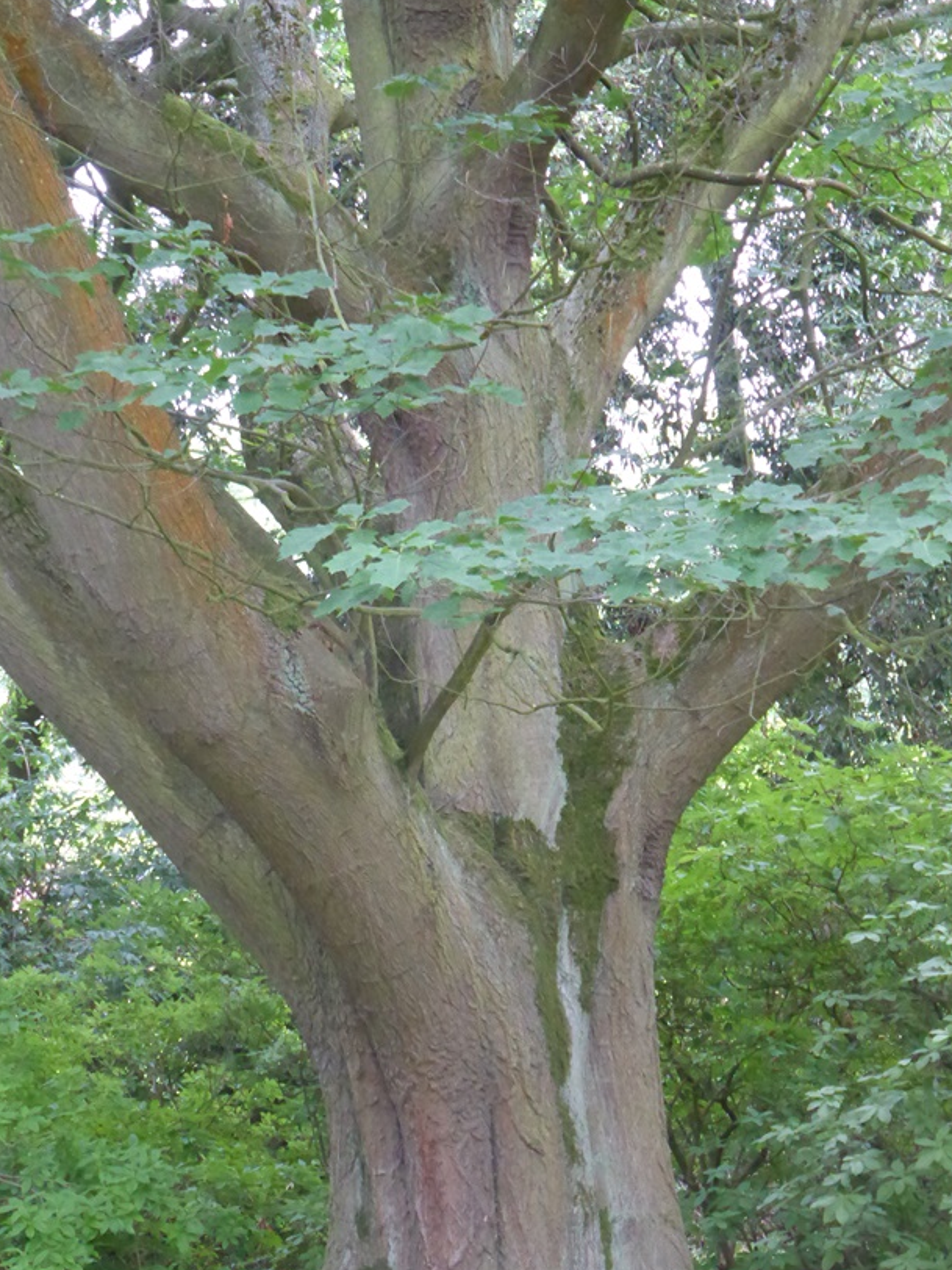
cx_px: 397
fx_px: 5134
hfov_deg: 10.6
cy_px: 640
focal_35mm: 140
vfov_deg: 14.1
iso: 1000
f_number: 5.3
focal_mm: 18.2
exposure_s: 1/60
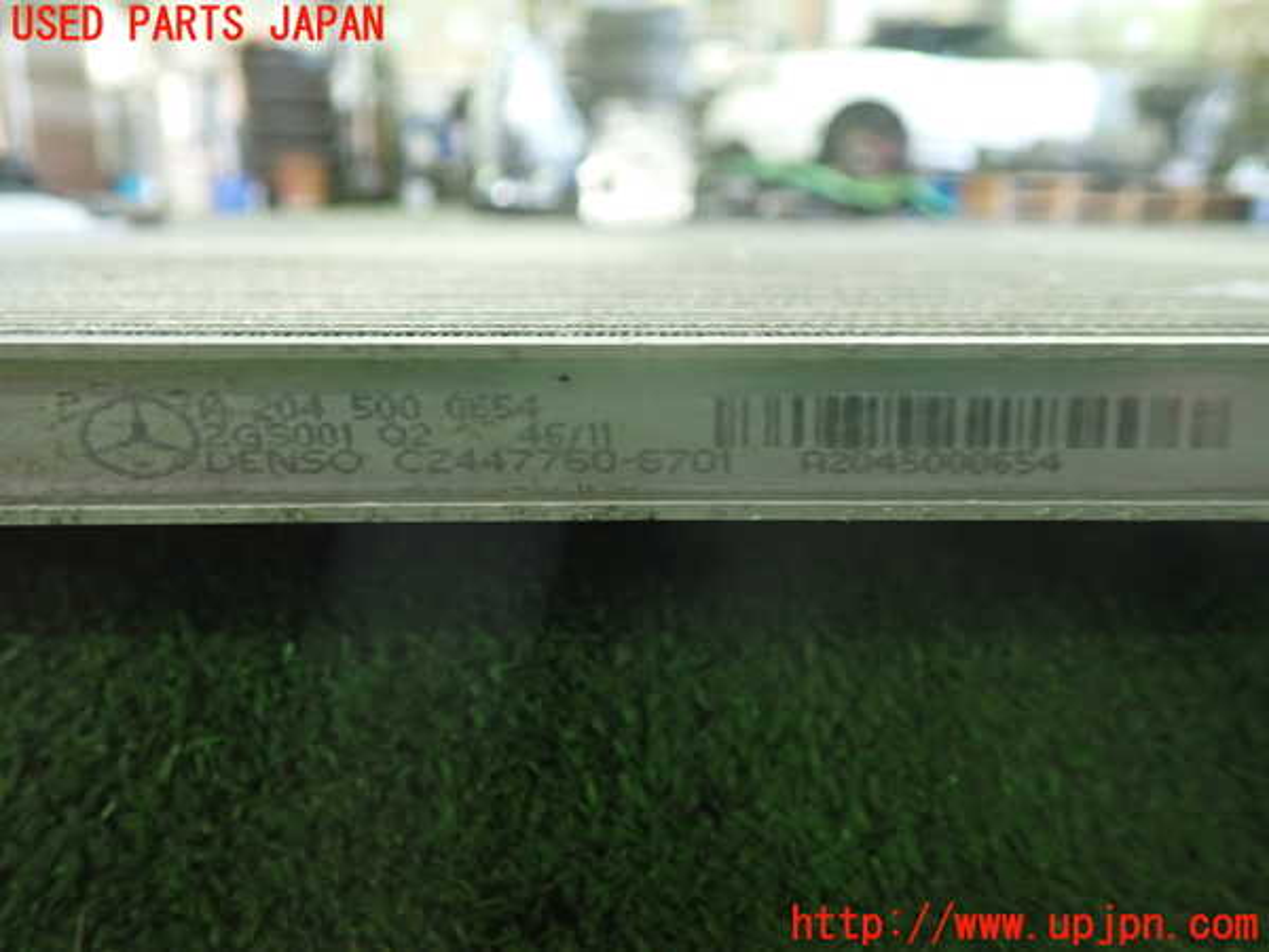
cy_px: 476
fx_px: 1100
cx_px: 634
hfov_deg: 60.0
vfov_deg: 46.8
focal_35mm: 30
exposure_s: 1/30
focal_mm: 5.4
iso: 640
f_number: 2.3
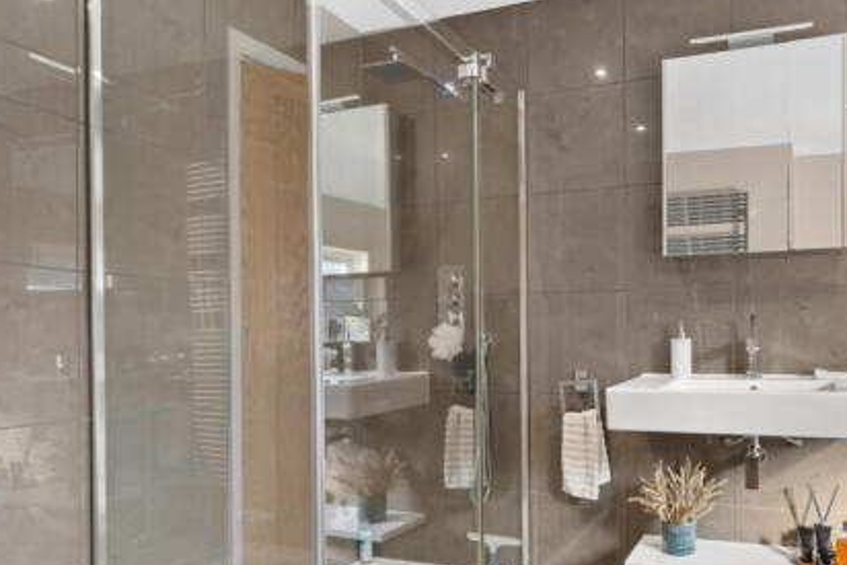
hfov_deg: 63.7
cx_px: 581
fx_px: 654
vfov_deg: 46.4
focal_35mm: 28
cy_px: 350
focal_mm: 17.5
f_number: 8
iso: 320
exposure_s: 1
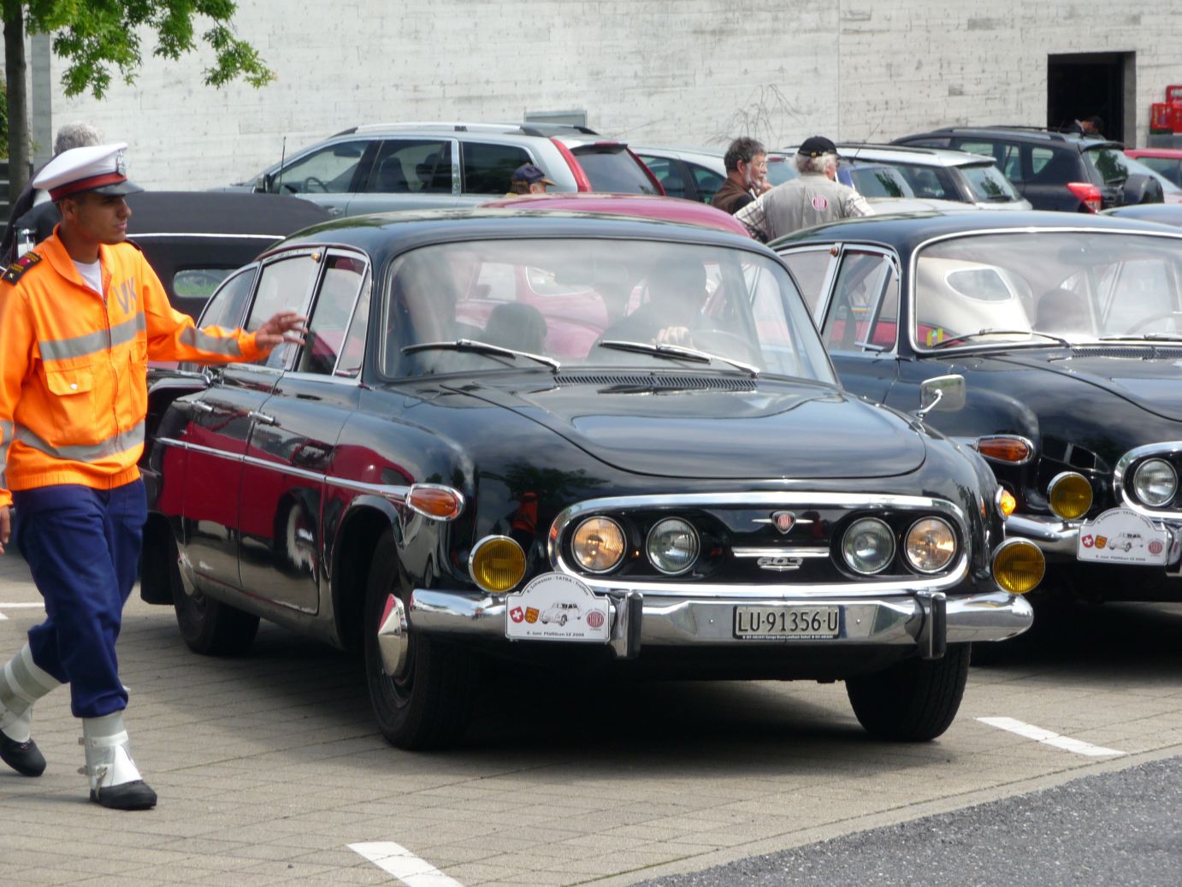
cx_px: 591
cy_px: 444
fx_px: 4815
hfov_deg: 14.0
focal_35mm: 141
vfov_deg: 10.5
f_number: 4.8
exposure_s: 1/400
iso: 100
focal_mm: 24.1
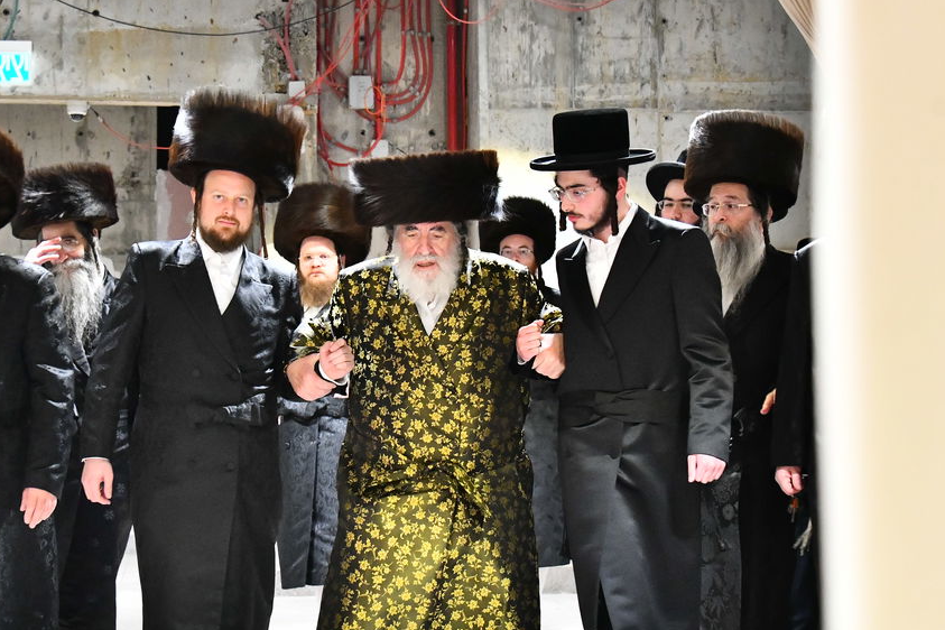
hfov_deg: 24.4
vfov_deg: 16.5
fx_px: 2179
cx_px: 396
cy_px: 322
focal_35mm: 83
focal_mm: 50
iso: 5000
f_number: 5.6
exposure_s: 1/125
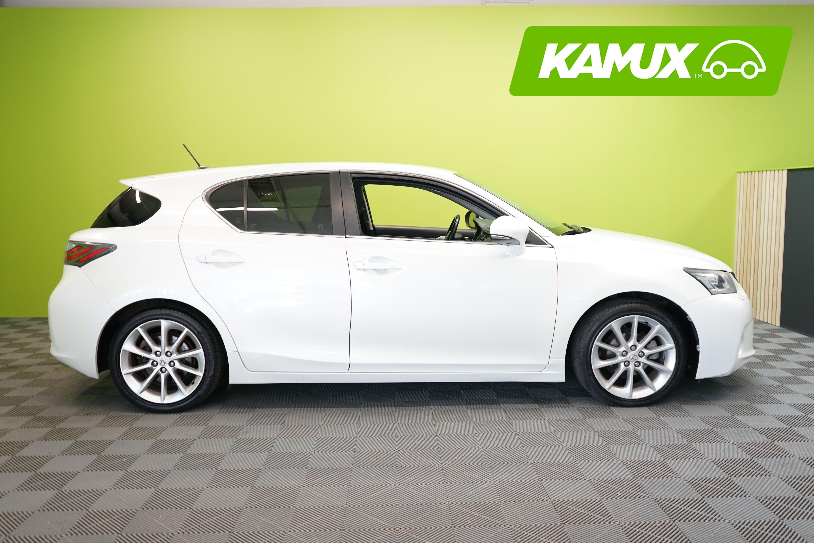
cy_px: 272
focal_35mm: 31
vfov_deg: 42.3
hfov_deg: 60.3
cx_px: 407
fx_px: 701
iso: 500
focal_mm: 31
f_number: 3.5
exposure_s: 1/30
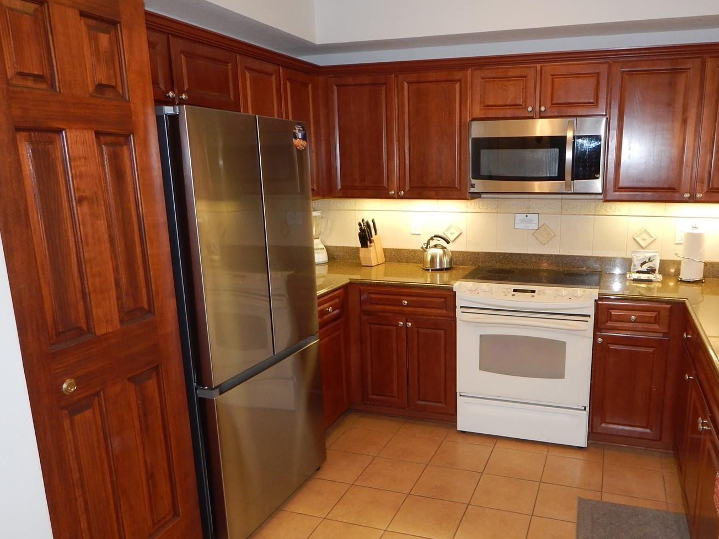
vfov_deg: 51.3
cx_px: 430
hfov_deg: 64.8
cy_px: 297
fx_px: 561
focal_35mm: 27
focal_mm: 4
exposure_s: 1/30
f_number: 3
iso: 200
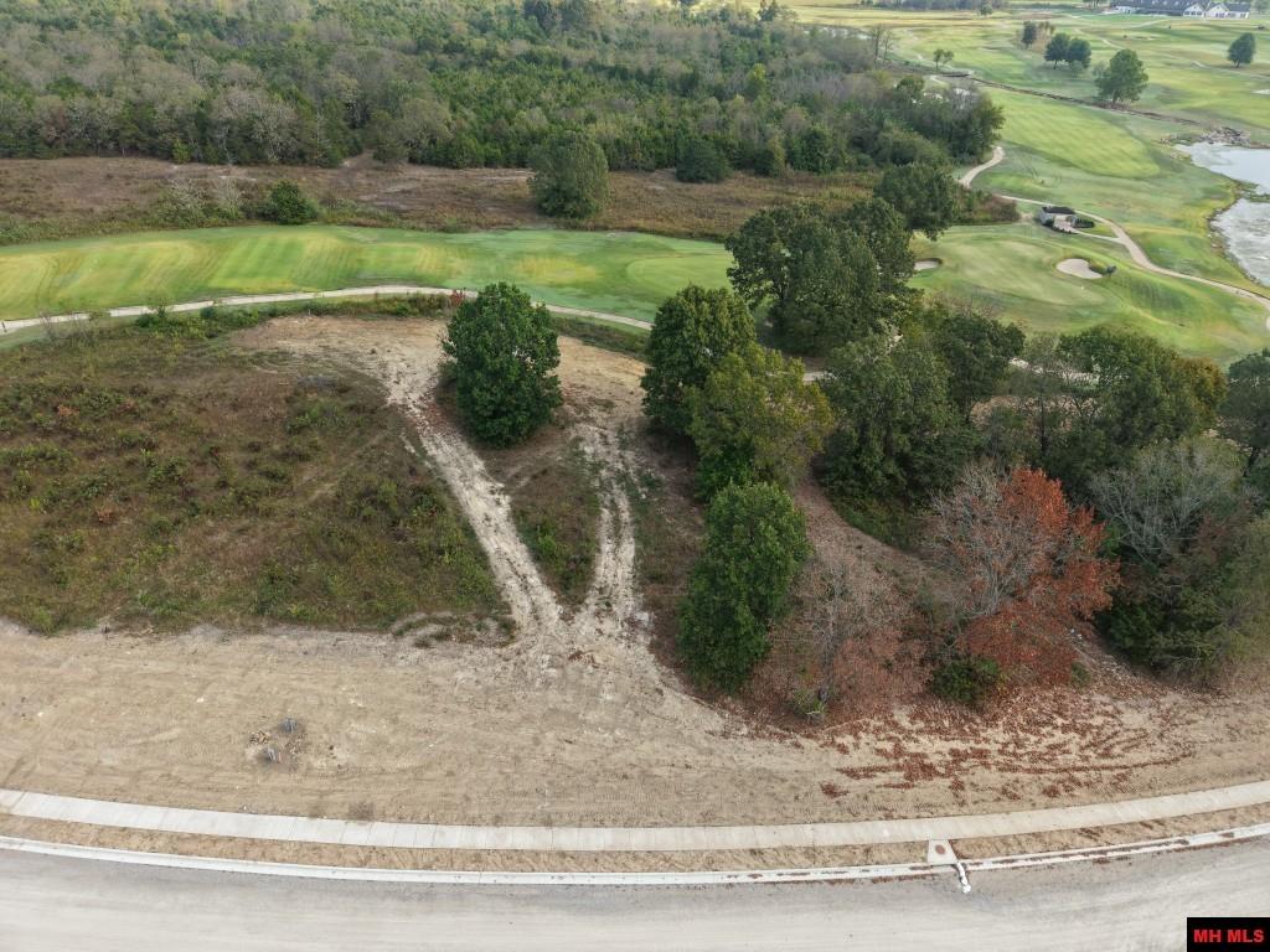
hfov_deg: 71.6
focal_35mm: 24
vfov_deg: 56.8
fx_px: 881
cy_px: 476
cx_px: 635
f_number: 1.8
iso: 160
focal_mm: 8.67
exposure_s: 1/500
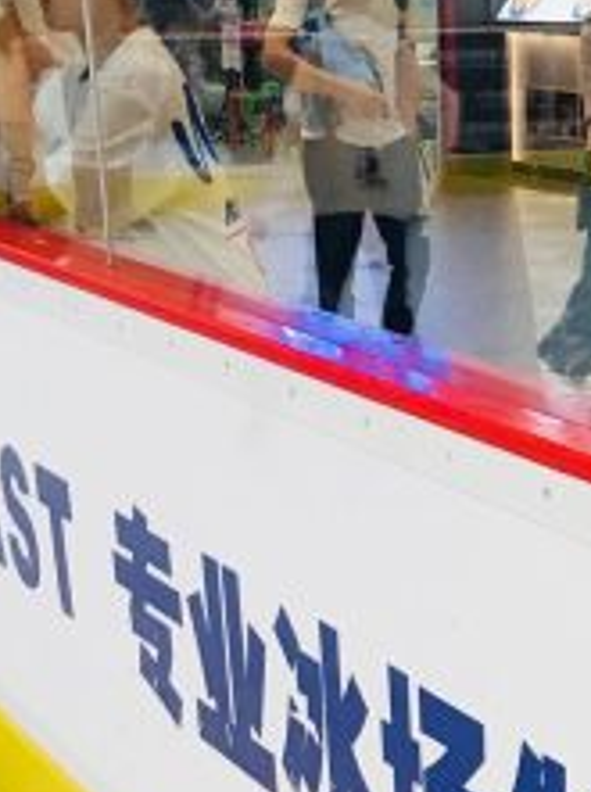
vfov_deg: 19.8
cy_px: 1003
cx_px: 589
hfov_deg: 15.7
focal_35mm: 92
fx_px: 2100
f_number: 2.2
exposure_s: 1/33
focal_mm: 4.15
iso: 50
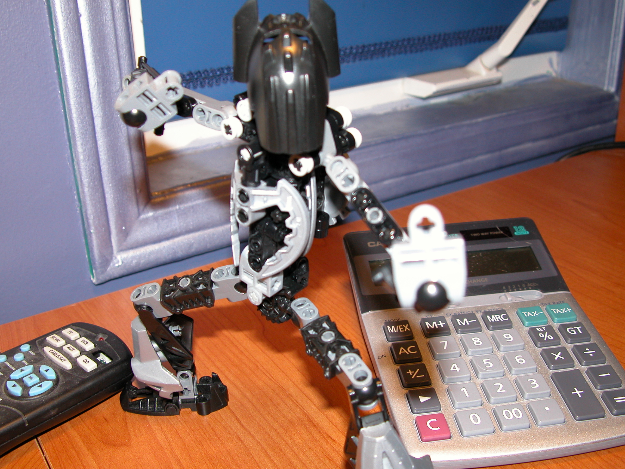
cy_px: 234
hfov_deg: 47.9
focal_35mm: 39
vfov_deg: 36.8
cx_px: 309
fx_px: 704
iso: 100
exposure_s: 1/60
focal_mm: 8.9
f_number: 2.8
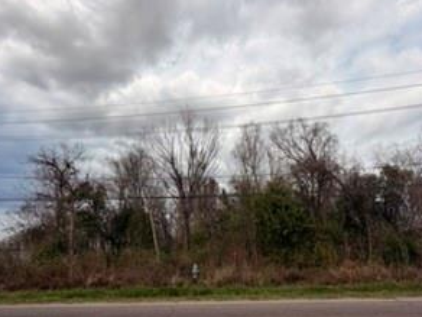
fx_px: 280
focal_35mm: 23
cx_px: 228
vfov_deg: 58.2
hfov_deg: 73.8
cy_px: 197
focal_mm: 2.22
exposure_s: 1/1399
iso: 20
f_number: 2.2
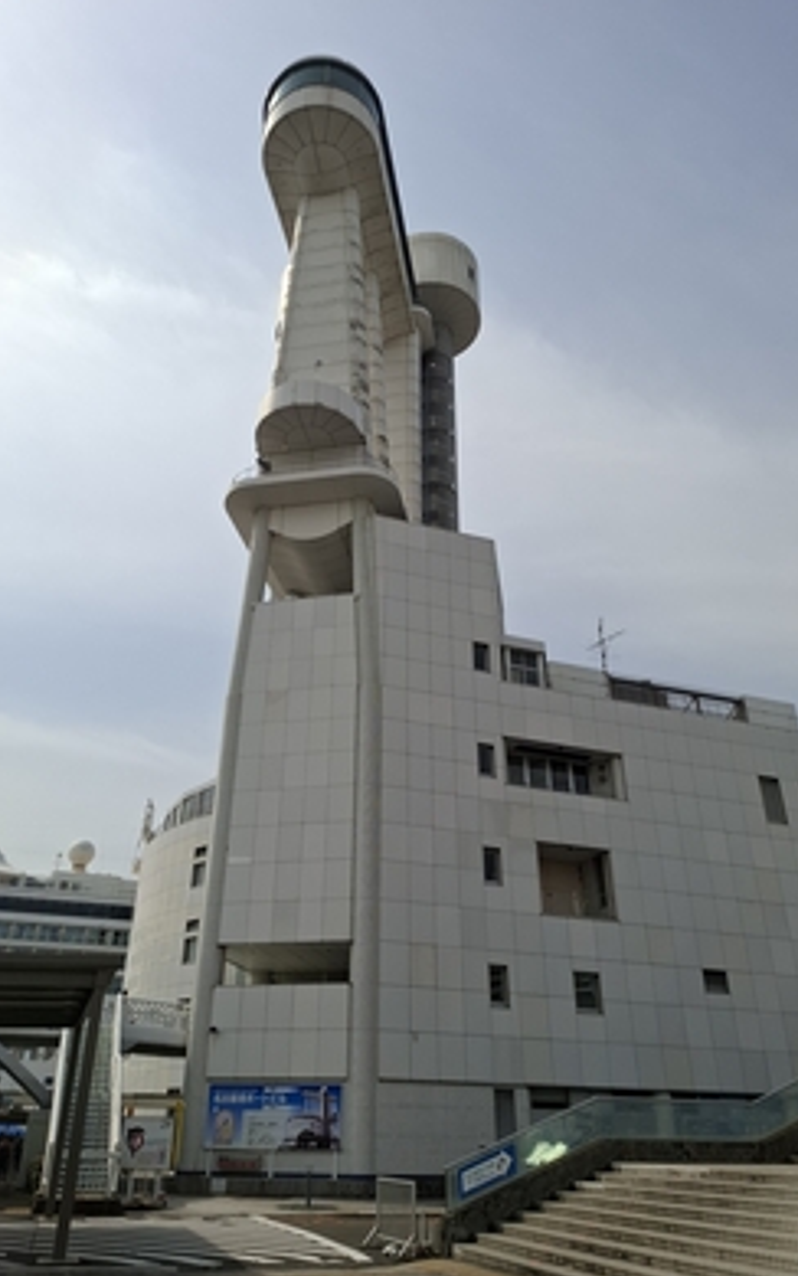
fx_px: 869
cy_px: 645
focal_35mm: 25
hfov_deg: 49.3
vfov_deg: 72.5
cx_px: 366
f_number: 1.8
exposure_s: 1/3690
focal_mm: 5.54
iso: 50
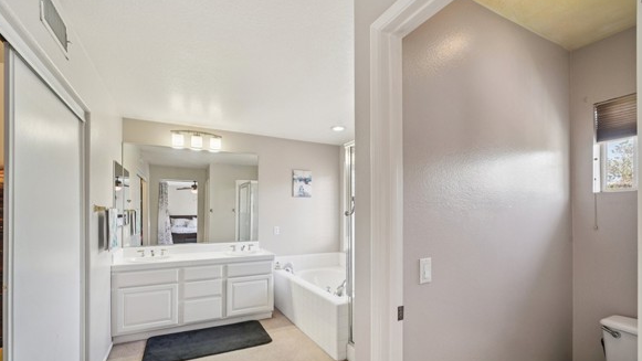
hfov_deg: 102.9
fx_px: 255
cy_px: 223
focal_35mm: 15
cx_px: 303
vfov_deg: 69.6
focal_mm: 13
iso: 400
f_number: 9
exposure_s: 1/20
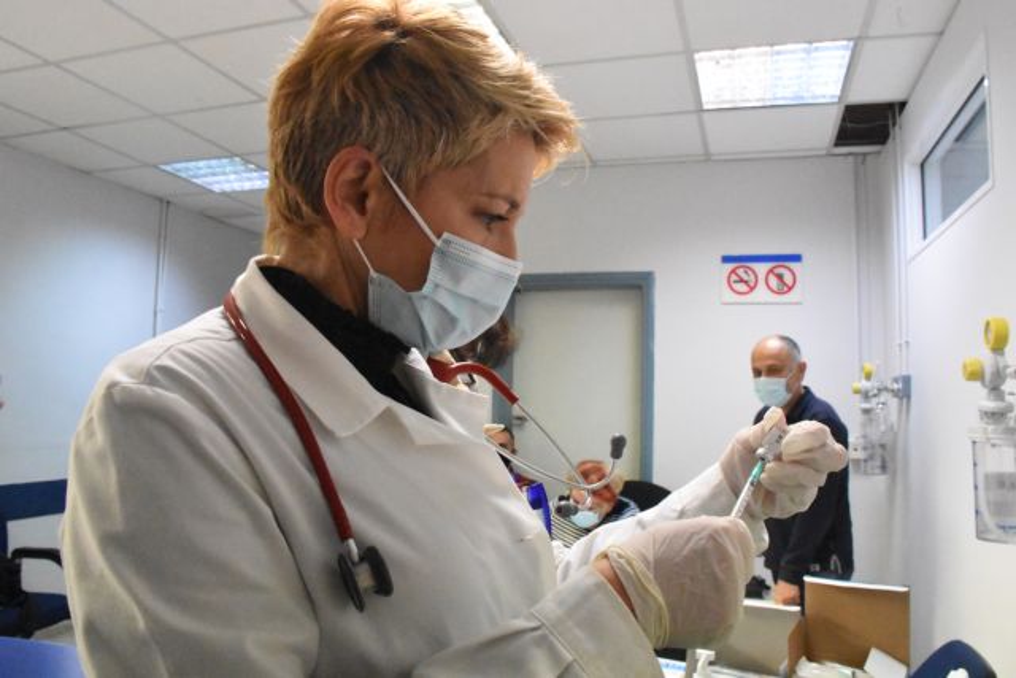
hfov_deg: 67.4
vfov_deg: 48.0
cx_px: 508
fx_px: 762
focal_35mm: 27
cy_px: 339
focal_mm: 18
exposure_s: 1/320
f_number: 9
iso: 16000
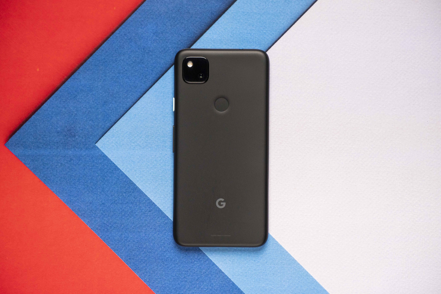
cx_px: 220
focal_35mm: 117
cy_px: 147
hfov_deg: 17.5
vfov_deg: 11.7
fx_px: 1433
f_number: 6.3
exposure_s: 1/100
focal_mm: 78
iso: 1000
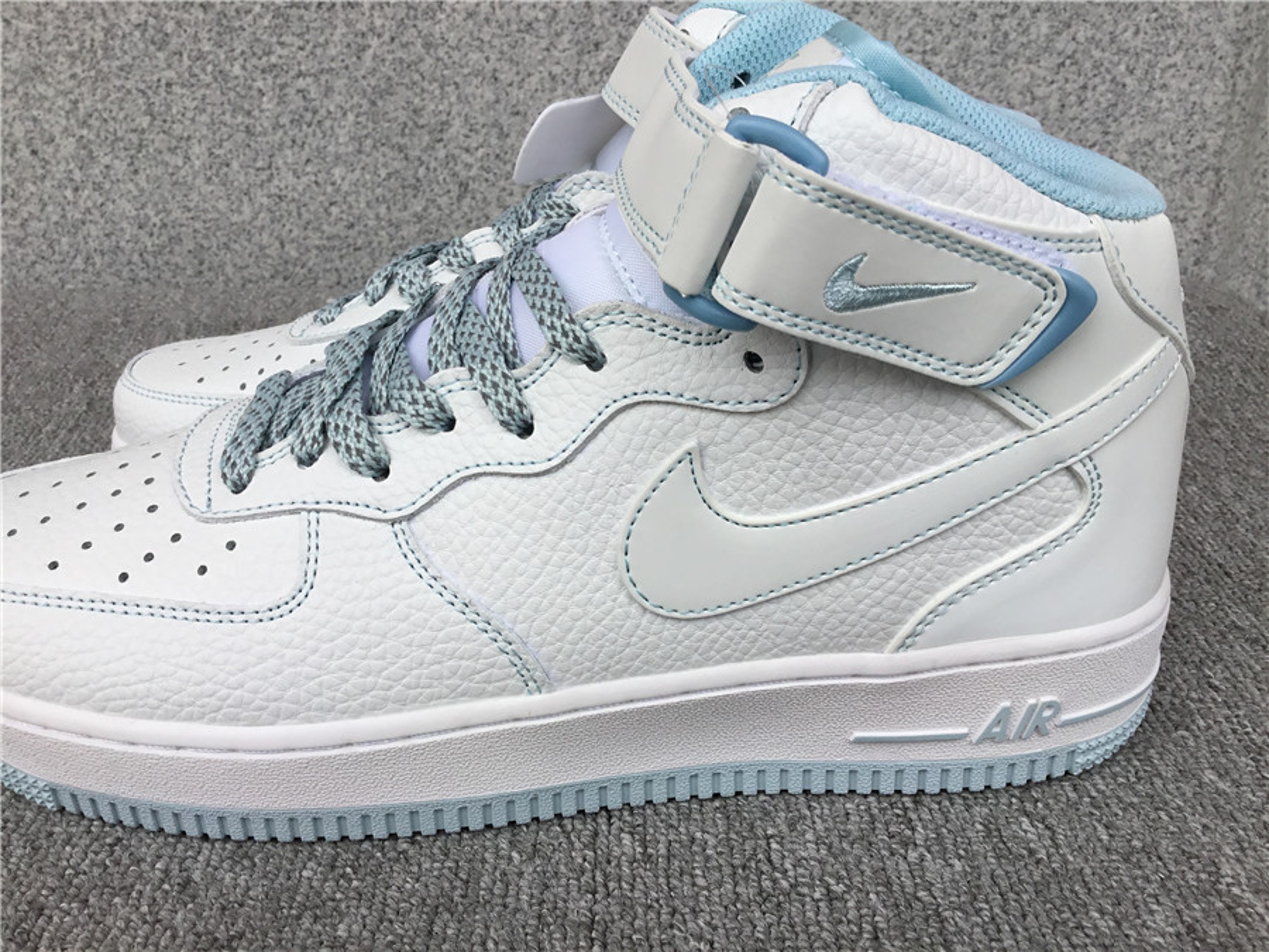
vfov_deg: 45.4
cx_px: 634
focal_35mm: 31
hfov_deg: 58.4
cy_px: 476
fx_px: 1136
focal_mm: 3.3
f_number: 2.4
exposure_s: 1/171
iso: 25
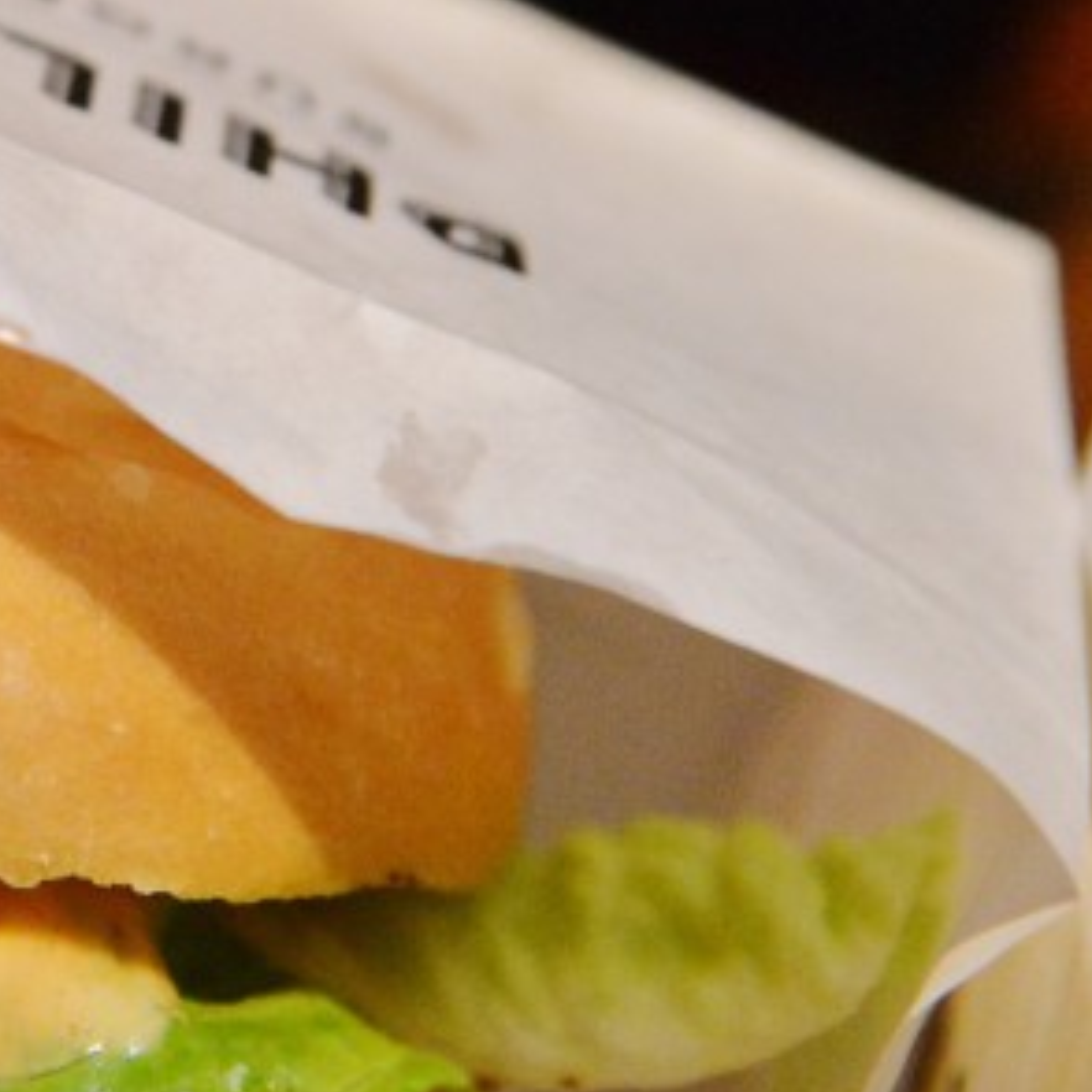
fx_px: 7388
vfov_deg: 8.4
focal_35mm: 207
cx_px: -126
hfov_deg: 8.4
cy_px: 230
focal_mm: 70
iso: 6400
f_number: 4
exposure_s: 1/80
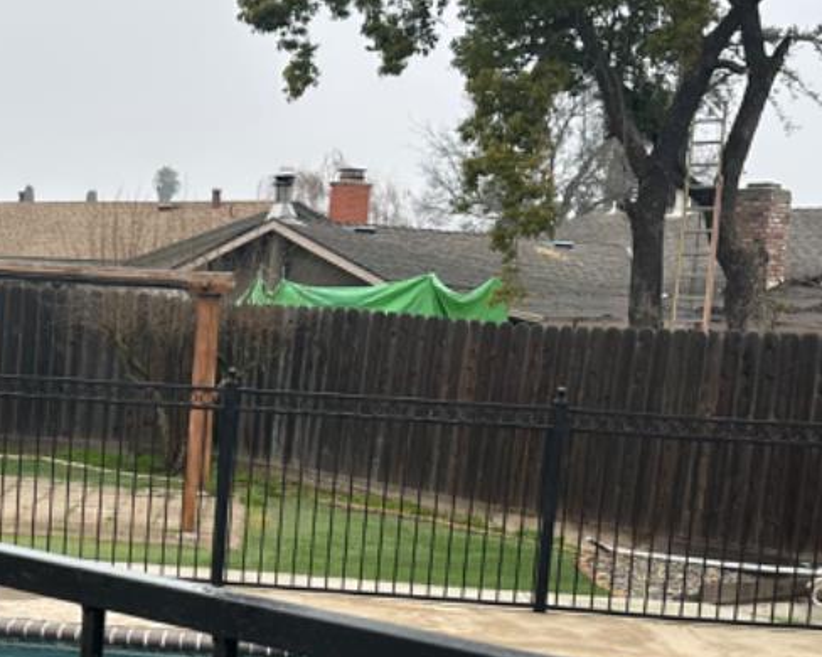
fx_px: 1751
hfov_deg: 25.7
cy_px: 540
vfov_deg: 21.0
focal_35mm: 72
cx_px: 94
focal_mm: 6.86
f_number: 1.78
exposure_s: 1/1119
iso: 80
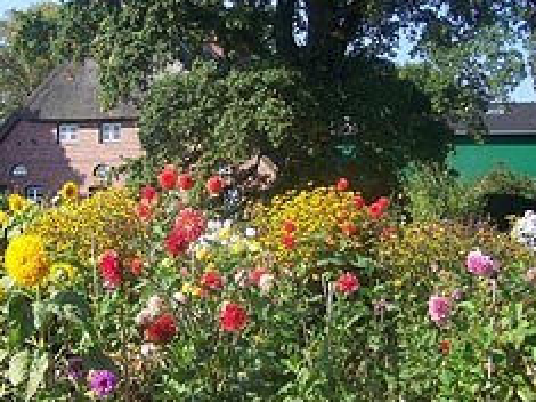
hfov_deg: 31.4
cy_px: 152
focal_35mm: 61
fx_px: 944
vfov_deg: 23.9
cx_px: 176
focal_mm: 6.3
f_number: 2.8
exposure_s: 1/400
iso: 64
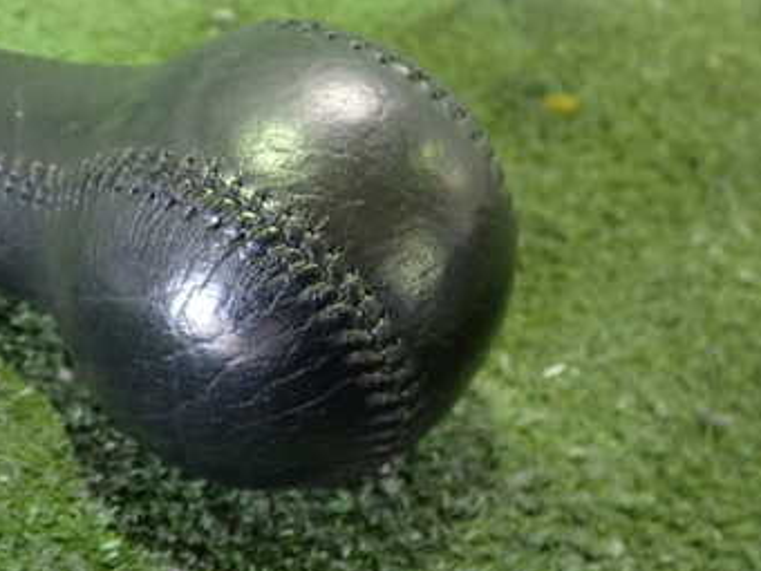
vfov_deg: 27.5
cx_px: 195
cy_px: 231
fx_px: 1165
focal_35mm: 53
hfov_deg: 35.4
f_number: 2.3
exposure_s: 1/25
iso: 800
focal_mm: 5.4
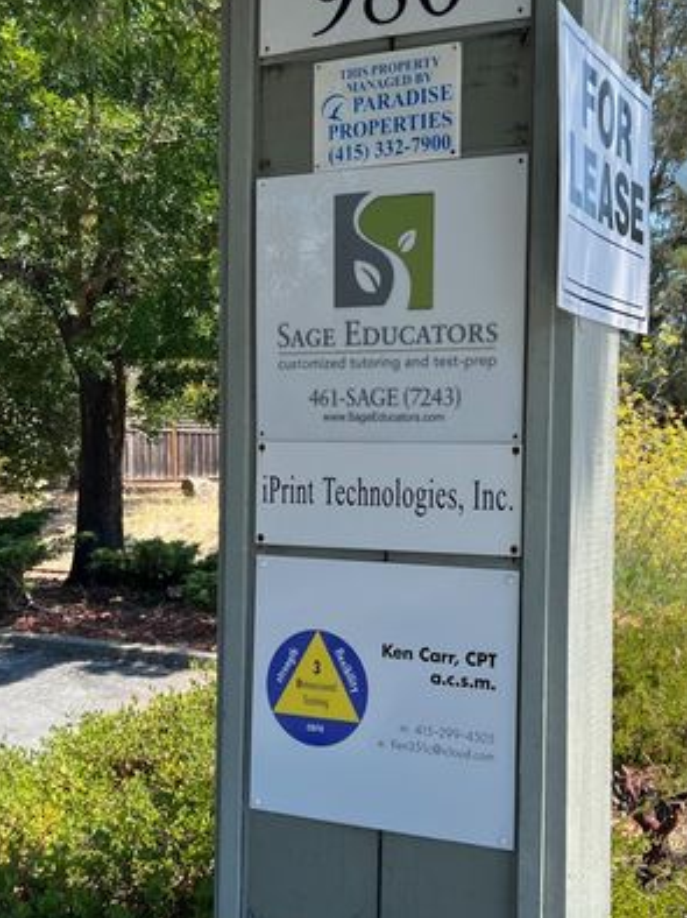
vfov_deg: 42.9
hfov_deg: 32.6
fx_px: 1166
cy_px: 488
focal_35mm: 44
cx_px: 442
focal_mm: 5.7
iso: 50
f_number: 1.5
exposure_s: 1/2208
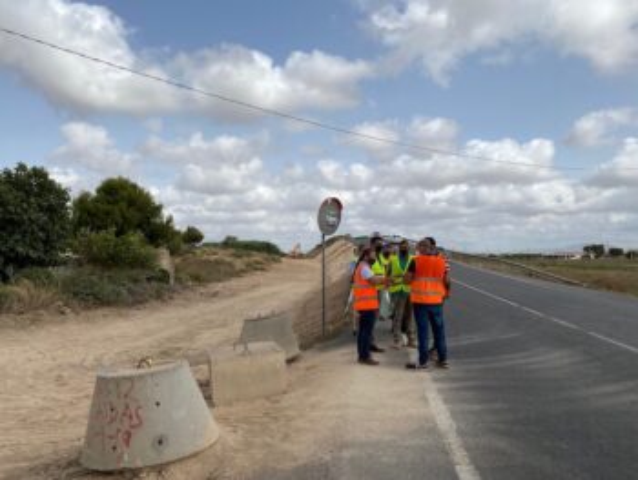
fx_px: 480
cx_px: 319
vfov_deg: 53.1
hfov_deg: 67.3
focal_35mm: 26
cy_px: 240
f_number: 1.8
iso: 32
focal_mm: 4.25
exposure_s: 1/4274
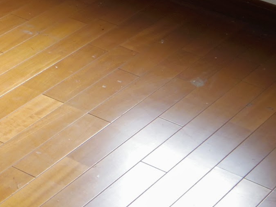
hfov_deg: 14.1
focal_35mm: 134
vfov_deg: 11.0
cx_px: -92
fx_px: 1069
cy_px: 11
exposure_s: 1/100
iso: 125
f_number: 1.9
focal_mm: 8.5
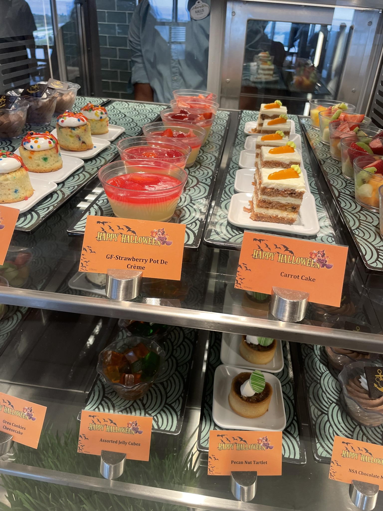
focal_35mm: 26
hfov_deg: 53.1
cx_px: 192
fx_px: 384
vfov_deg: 67.3
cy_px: 256
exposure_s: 1/120
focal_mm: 4.2
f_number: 1.6
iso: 64
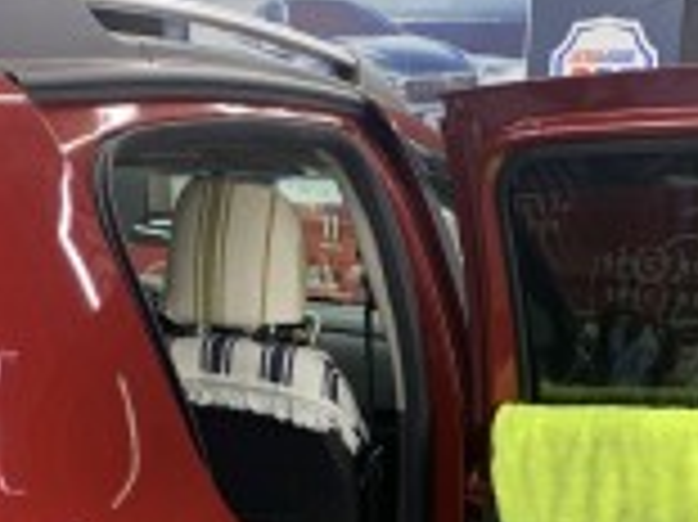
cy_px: 572
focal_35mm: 67
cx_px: 356
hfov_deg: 29.0
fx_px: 1350
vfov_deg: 20.9
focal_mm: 4.25
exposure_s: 1/50
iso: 80
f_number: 1.8
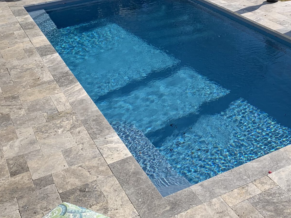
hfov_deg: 34.1
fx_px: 462
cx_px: 222
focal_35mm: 55
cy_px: 11
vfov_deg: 25.5
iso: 25
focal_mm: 4.25
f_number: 1.8
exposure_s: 1/2208
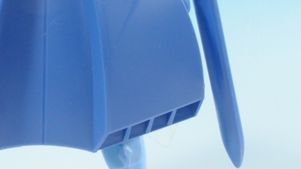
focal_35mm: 72
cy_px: 45
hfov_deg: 28.4
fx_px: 575
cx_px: 39
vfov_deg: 16.7
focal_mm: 6.48
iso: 100
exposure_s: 1/2.5
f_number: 8
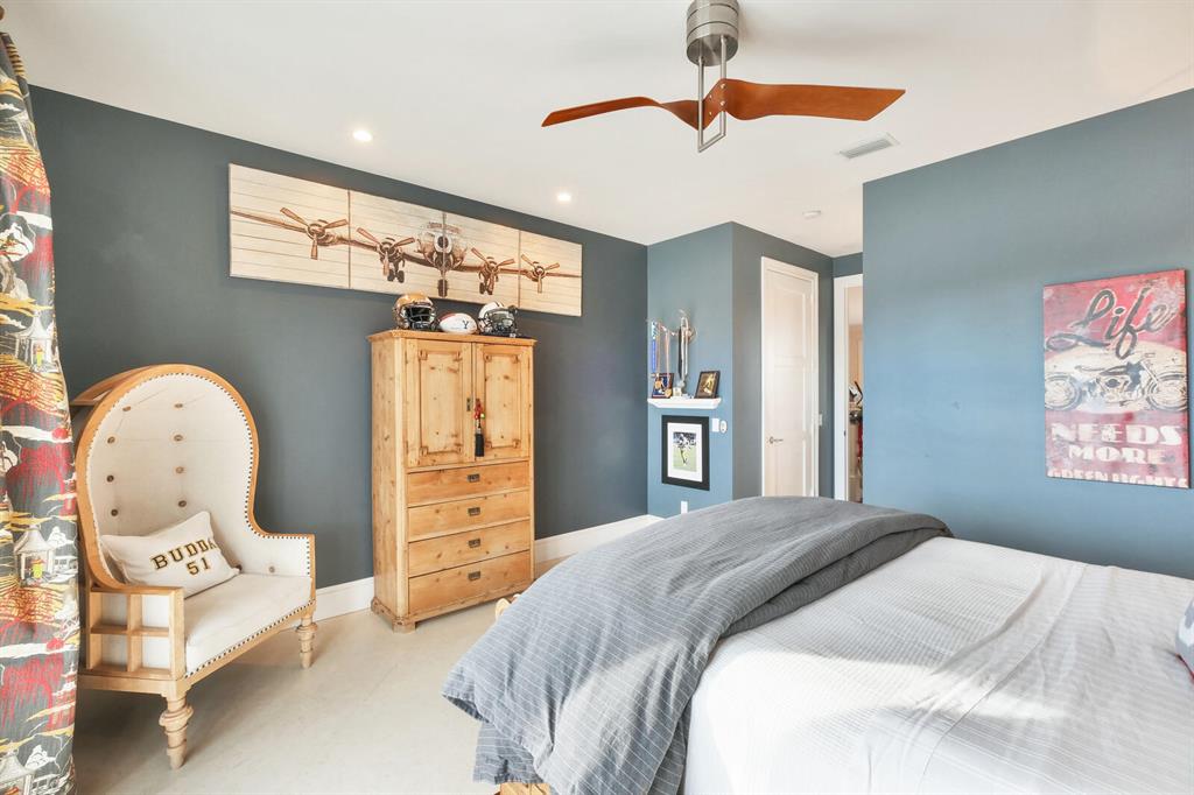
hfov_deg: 100.4
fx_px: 497
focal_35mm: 15
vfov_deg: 77.3
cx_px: 597
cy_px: 398
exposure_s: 1/40
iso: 640
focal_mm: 10
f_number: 11
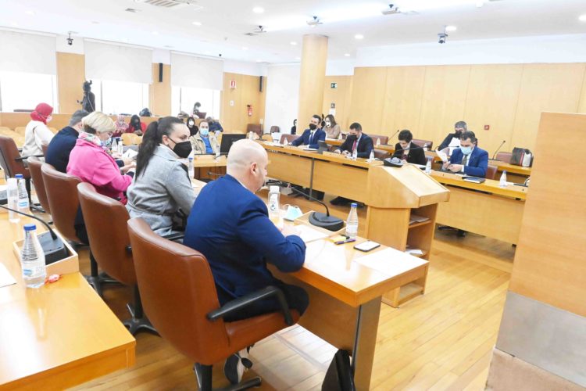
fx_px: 391
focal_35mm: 24
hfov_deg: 73.7
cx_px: 293
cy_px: 196
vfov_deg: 53.1
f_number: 14
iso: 16000
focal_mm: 24
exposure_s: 1/160
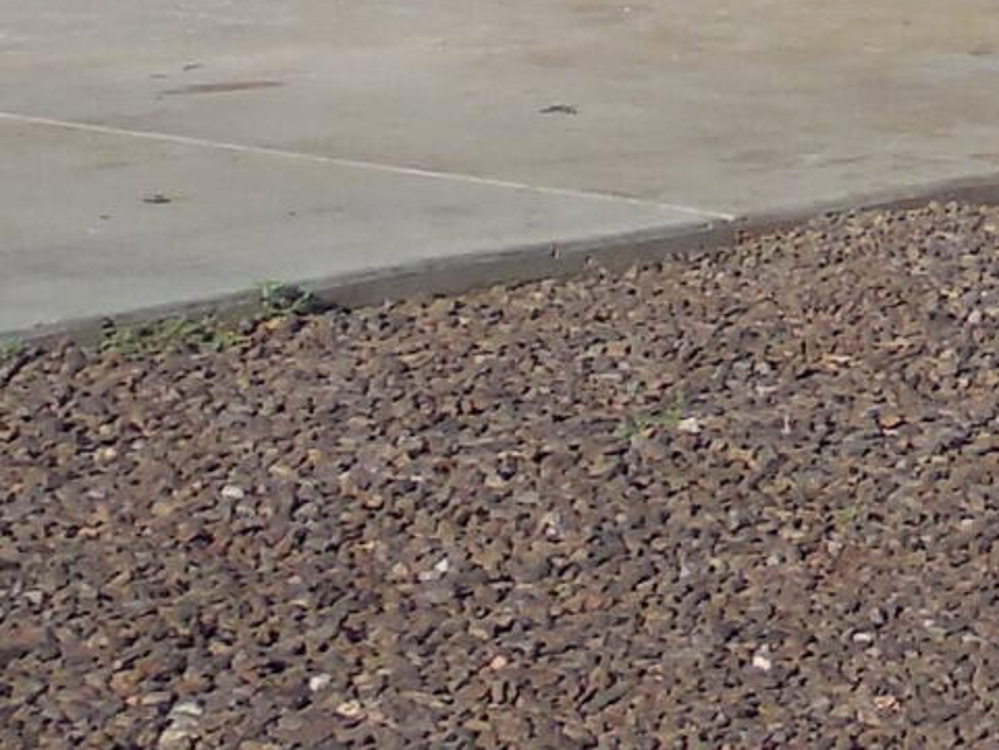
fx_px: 5398
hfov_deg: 9.4
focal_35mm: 187
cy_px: -800
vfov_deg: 7.6
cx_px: 2418
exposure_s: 1/1600
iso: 125
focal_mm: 5.3
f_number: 3.2
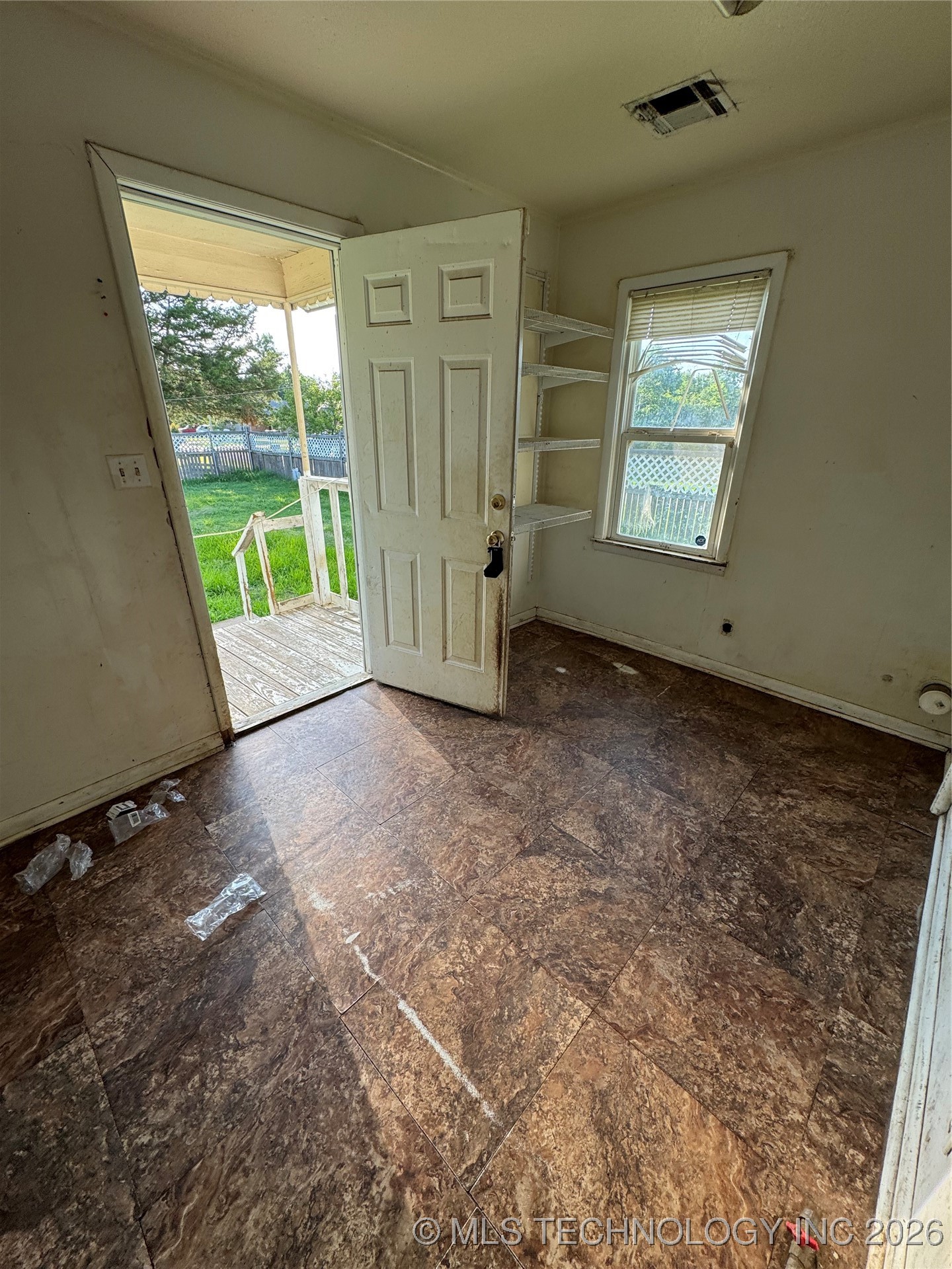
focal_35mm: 14
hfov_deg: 85.7
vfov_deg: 102.1
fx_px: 513
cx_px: 476
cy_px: 634
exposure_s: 1/125
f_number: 2.2
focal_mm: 2.22
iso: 40
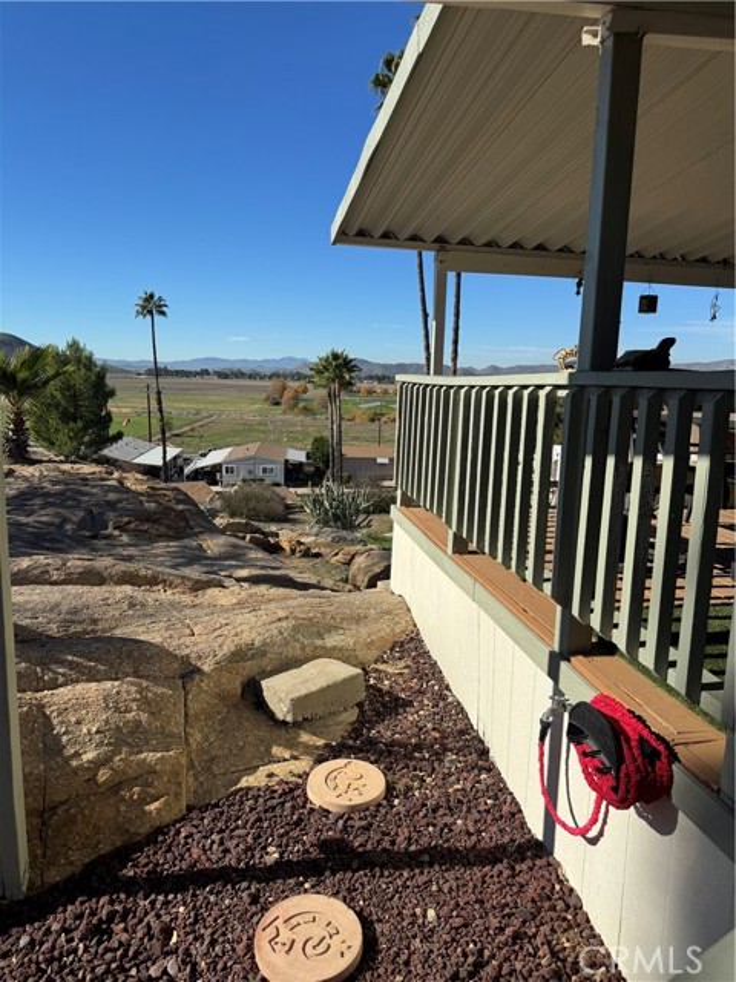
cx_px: 368
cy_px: 491
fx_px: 680
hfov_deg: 56.8
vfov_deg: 71.6
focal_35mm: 24
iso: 80
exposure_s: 1/6410
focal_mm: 6.76
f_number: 1.78
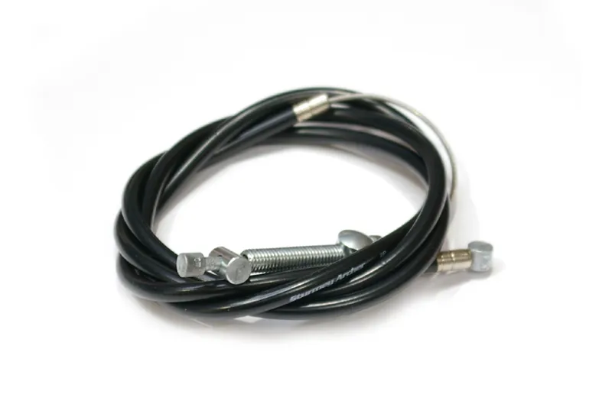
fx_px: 1402
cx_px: 306
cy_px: 204
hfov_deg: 24.6
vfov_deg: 16.5
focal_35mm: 82
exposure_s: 1/6
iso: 200
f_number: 5.6
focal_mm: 55
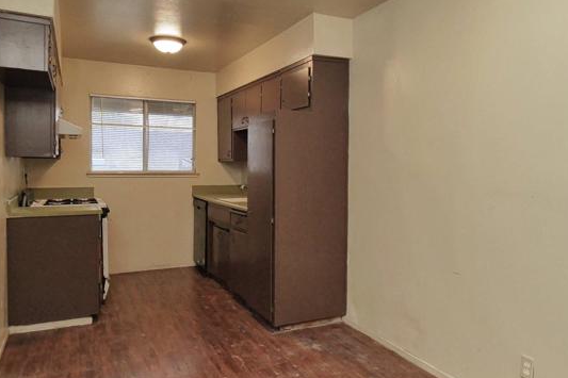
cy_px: 184
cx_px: 342
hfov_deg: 64.9
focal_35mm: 28
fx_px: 442
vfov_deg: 46.4
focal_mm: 7
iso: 800
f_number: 4
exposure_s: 1/160
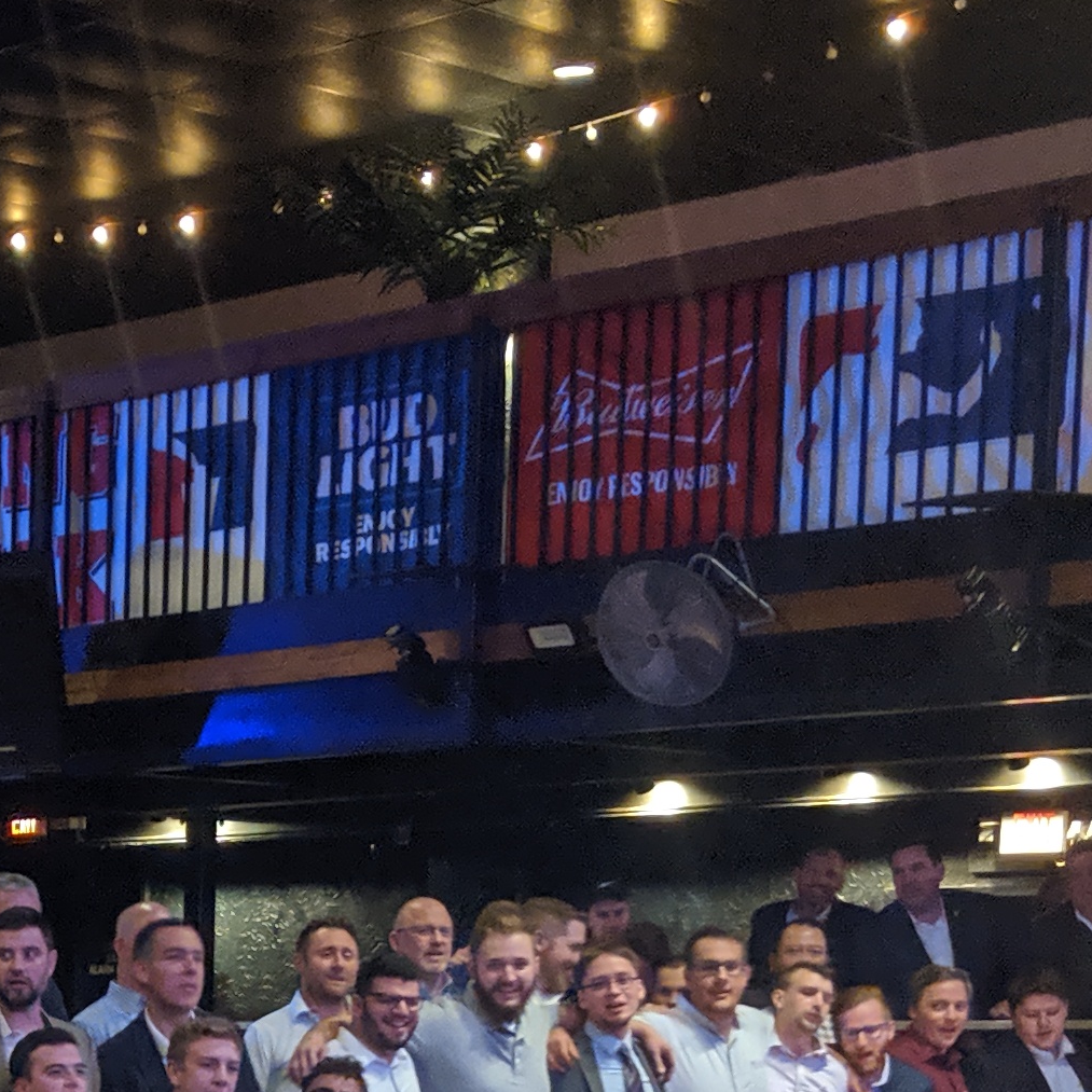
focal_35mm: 95
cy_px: 1318
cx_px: -236
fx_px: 3391
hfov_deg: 17.4
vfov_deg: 17.4
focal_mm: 4.44
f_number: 1.8
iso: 438
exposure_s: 1/24
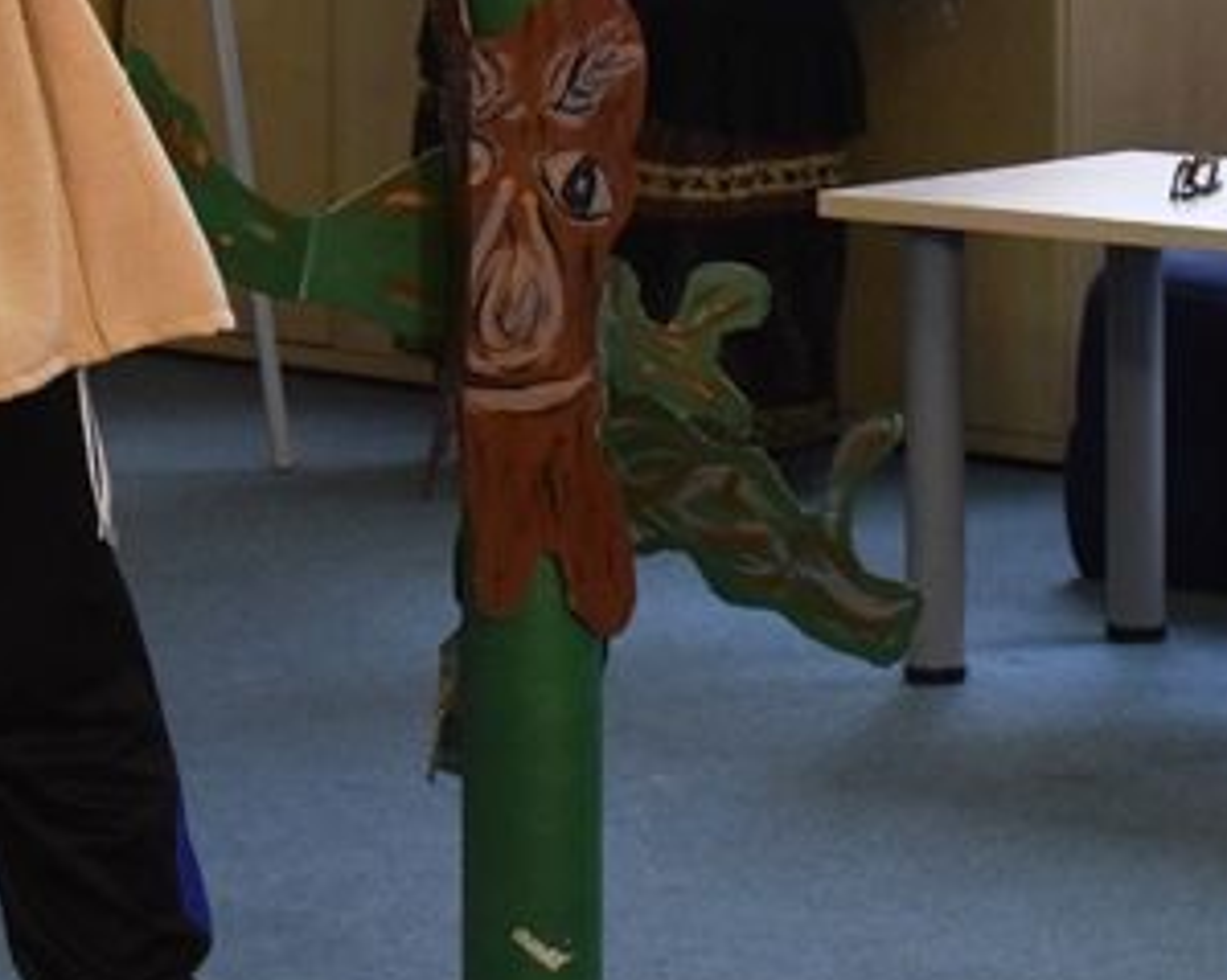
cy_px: -187
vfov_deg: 6.9
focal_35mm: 222
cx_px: 899
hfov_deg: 8.7
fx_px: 8059
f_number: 5.3
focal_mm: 46
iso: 1400
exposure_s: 1/80
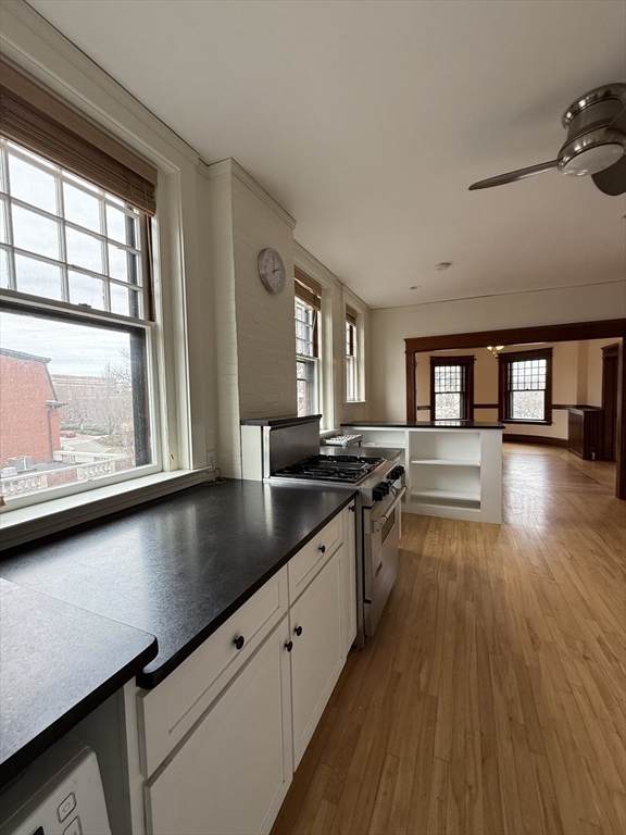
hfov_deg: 85.7
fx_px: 338
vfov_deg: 102.1
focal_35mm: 14
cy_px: 418
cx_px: 313
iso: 125
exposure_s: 1/99
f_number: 2.2
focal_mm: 2.22
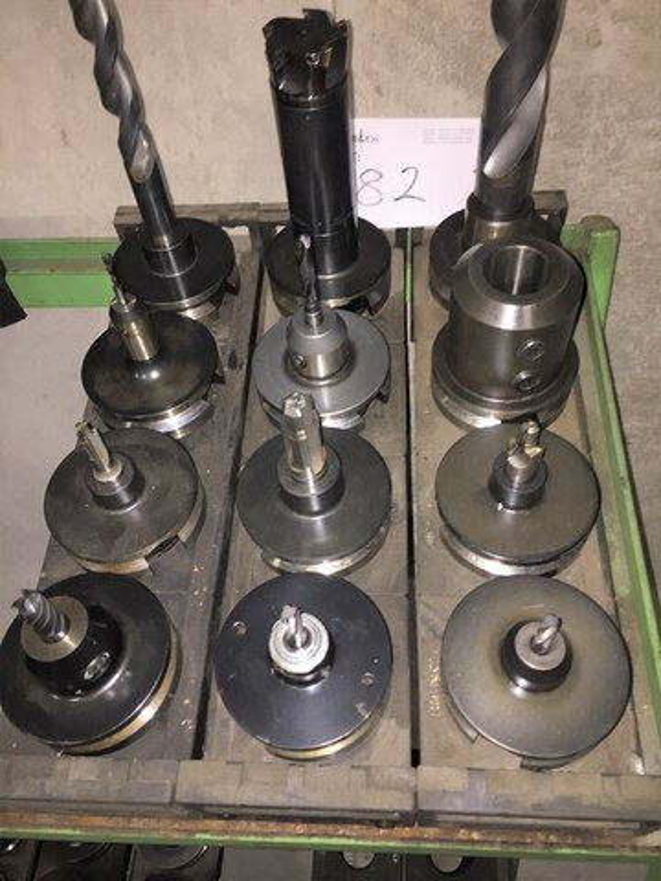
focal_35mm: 29
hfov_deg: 48.2
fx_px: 738
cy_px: 440
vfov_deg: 61.7
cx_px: 330
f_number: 2.2
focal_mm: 4.15
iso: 100
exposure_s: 1/17
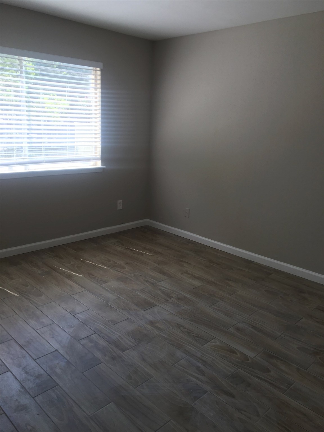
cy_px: 216
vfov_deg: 61.7
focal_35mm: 29
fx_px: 362
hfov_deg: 48.2
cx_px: 162
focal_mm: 4.15
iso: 25
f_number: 2.2
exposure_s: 1/134
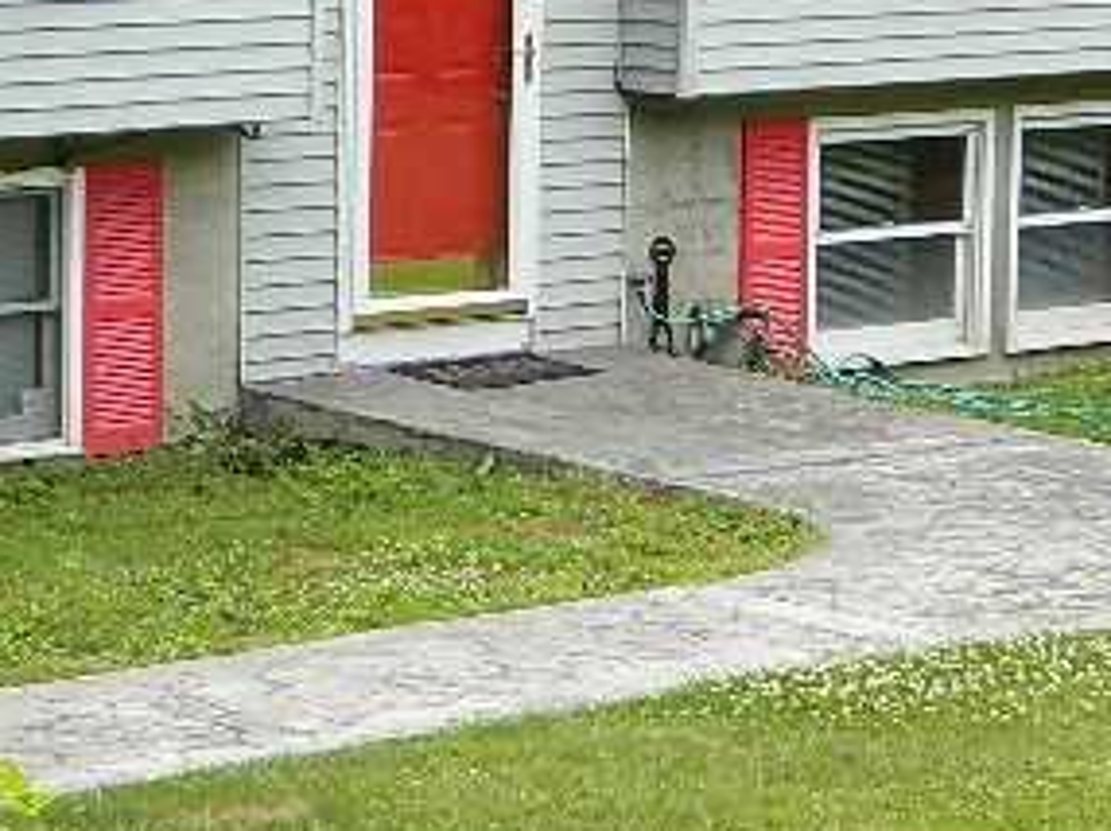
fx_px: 4714
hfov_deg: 13.3
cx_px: 23
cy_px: 260
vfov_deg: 10.1
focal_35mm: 147
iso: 80
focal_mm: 7.3
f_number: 3.5
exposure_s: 1/160
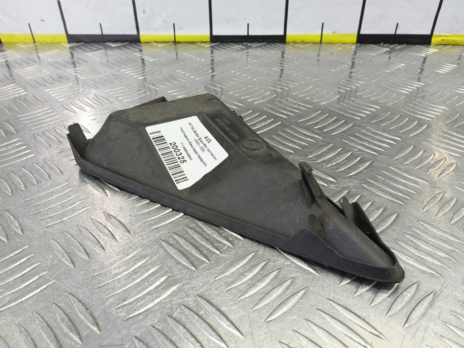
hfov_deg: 73.9
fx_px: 308
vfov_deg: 58.9
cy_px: 174
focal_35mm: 23
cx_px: 232
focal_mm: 4.11
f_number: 1.6
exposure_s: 1/50
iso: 132
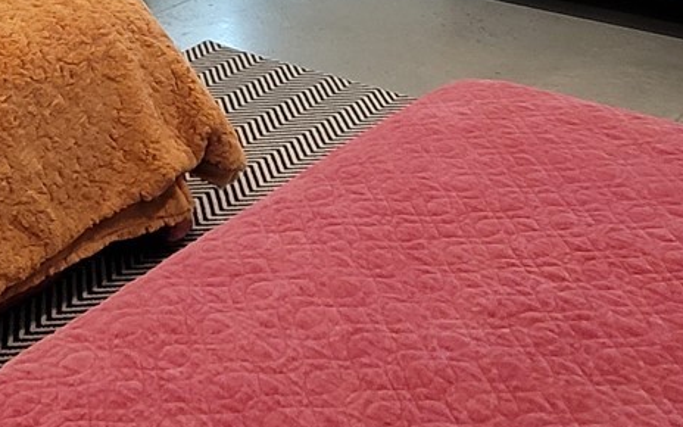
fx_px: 1061
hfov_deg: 35.7
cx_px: 314
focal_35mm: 57
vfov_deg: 20.2
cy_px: -175
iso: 400
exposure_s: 1/60
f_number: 2.2
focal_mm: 2.2
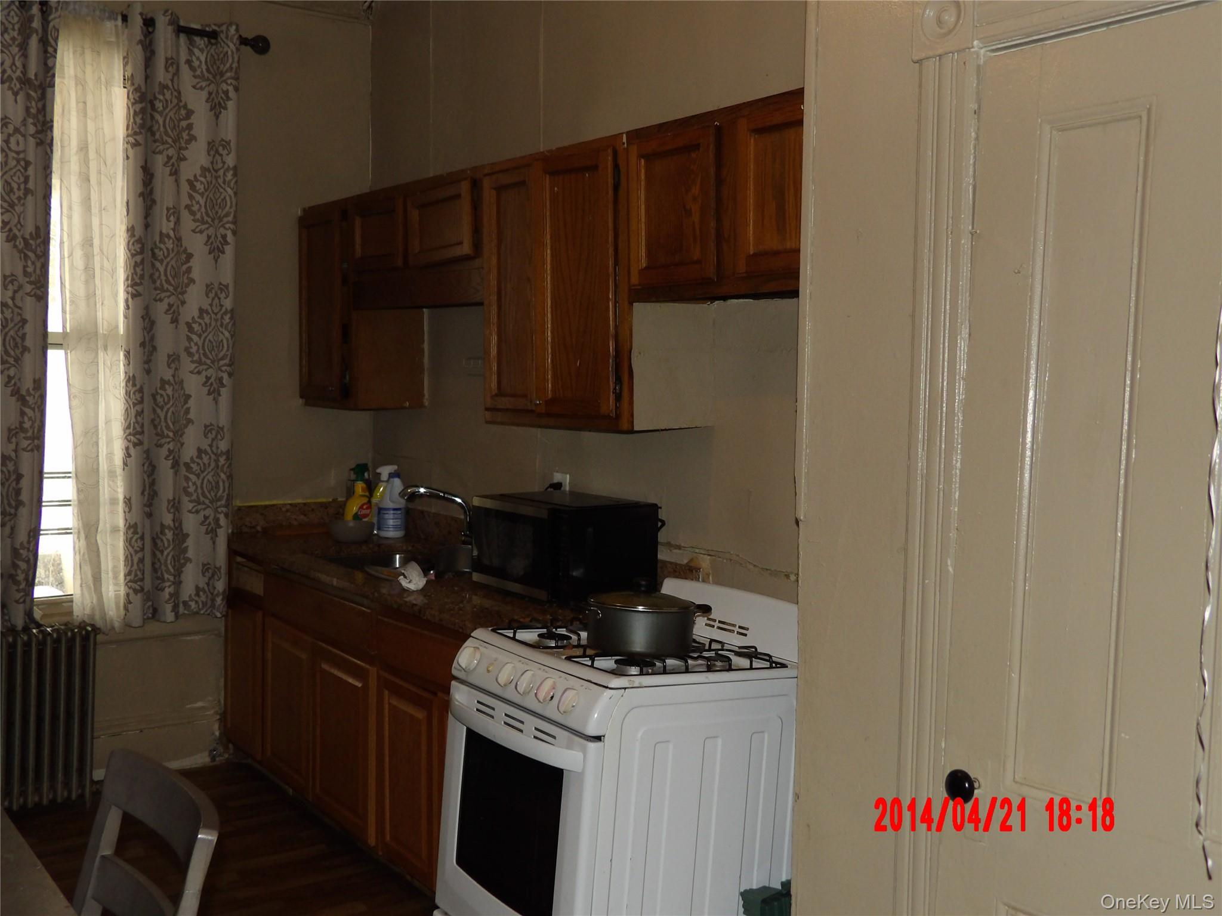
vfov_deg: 42.9
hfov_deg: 55.4
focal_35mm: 33
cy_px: 458
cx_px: 611
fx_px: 1165
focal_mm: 5.9
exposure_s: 1/33
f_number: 3.6
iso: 200
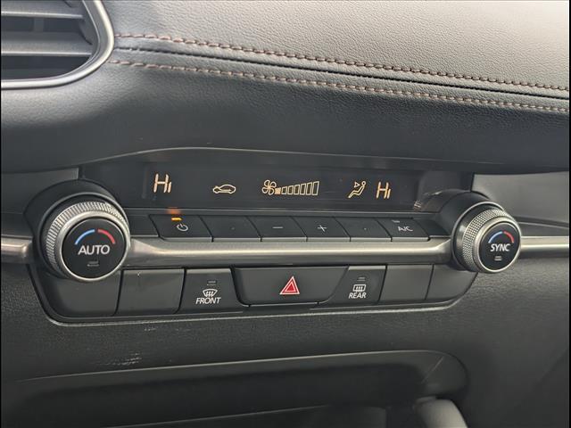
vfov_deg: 29.7
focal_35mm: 49
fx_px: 808
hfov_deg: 38.9
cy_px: 214
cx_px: 286
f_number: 1.68
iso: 117
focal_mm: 6.9
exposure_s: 1/233
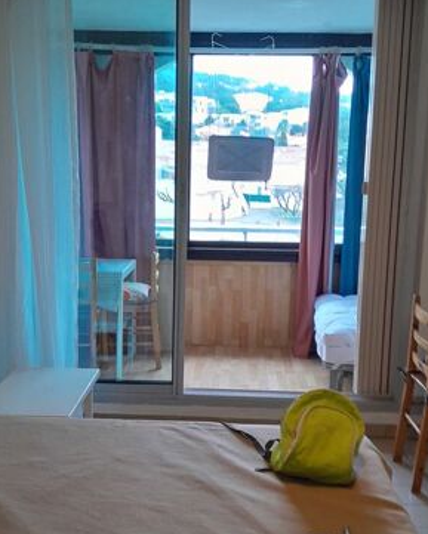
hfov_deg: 33.4
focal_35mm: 45
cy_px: 300
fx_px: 712
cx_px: 184
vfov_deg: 41.1
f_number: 1.8
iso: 320
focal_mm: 3.98
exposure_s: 1/50
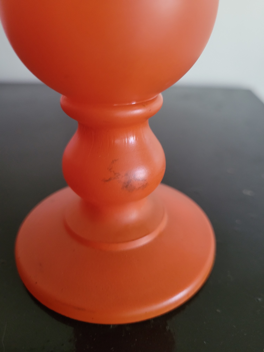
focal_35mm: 26
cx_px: 132
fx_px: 264
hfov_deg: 53.1
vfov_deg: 67.3
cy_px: 176
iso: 640
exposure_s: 1/33
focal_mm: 5.4
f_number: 1.8
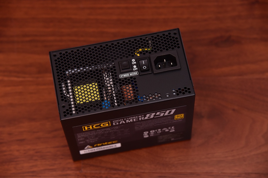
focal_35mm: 120
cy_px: 89
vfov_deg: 11.4
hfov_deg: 17.1
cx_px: 134
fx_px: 893
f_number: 5.6
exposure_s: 1/60
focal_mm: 120
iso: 1600
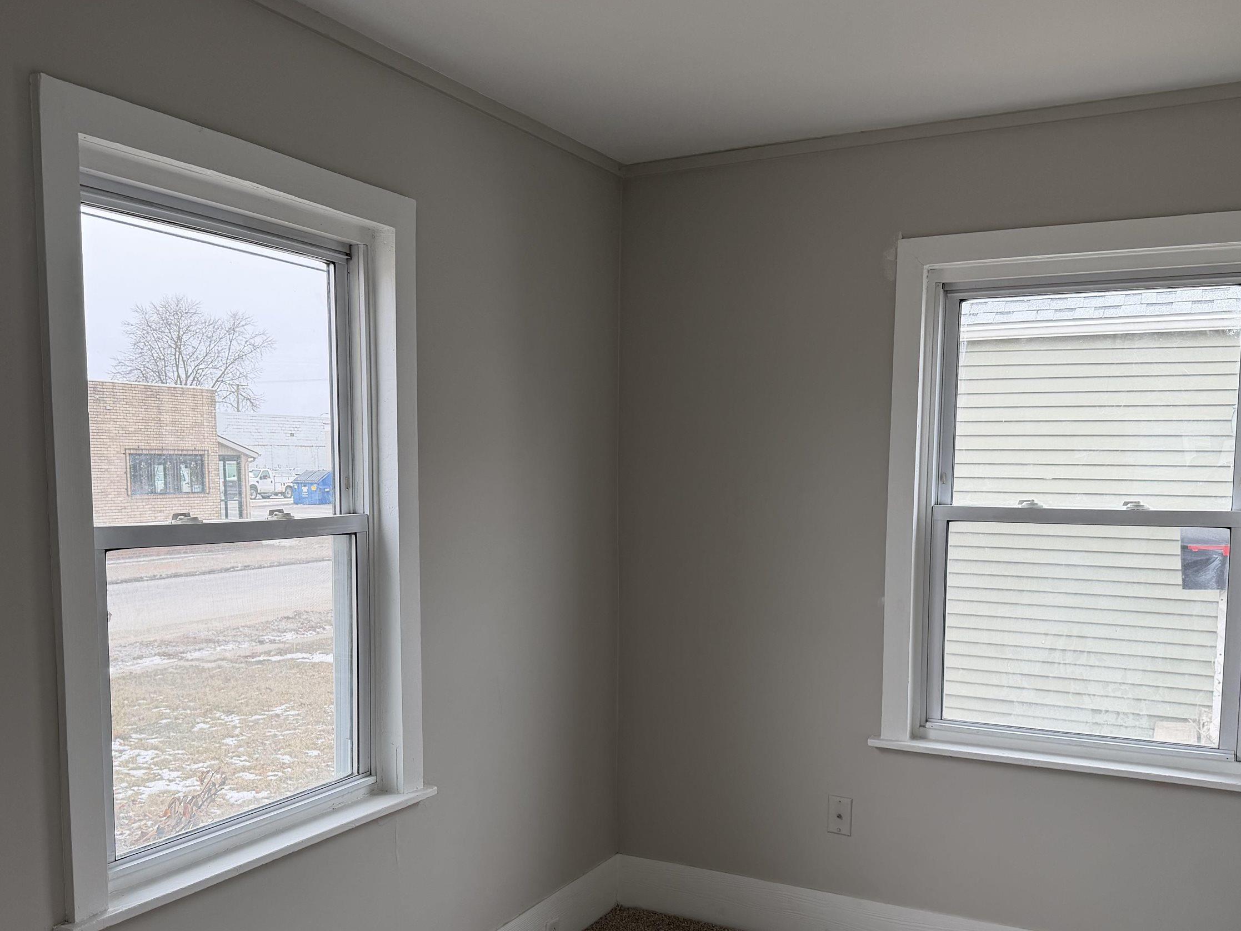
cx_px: 560
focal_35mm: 33
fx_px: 1183
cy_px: 576
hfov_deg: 55.3
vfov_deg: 42.7
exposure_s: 1/252
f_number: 1.78
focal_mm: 6.76
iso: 80
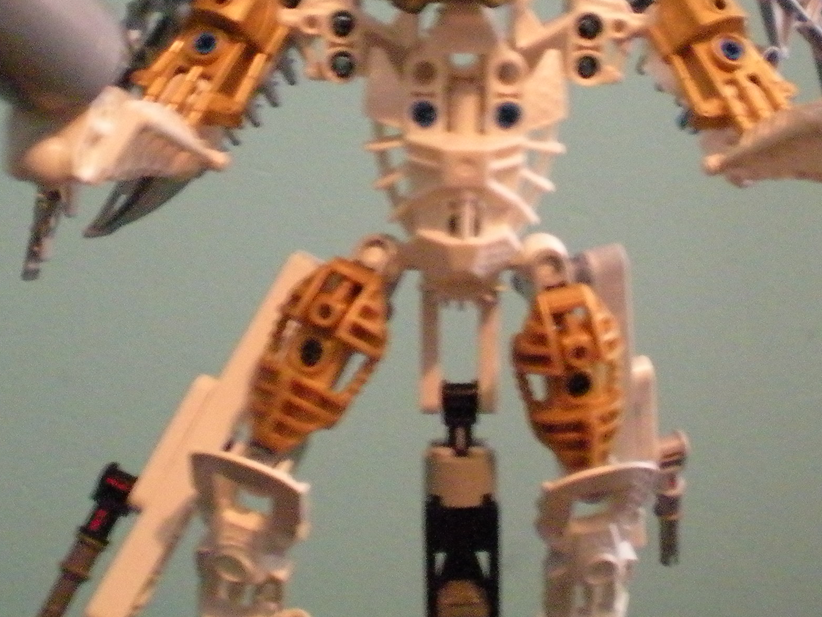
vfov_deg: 18.5
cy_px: 137
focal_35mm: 79
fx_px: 1876
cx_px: 479
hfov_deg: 24.7
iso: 800
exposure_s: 1/5.7
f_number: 3.1
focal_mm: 6.3
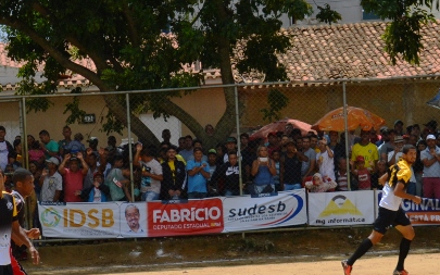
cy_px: 253
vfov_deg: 6.2
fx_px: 2545
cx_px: 17
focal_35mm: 212
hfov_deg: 9.8
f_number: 7.1
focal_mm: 55
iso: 250
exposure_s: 1/2000
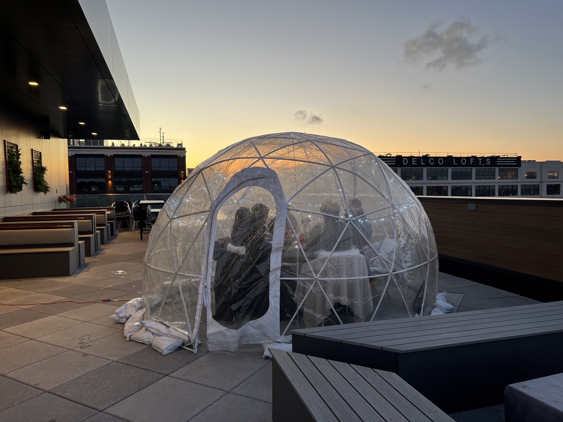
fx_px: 423
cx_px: 282
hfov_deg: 67.3
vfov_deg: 53.1
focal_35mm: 26
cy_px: 211
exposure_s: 1/121
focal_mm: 5.7
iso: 40
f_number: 1.5
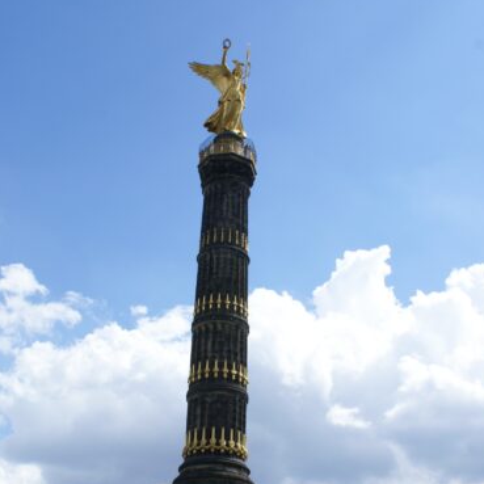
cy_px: 294
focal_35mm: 54
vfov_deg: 31.5
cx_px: 262
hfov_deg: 31.6
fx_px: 854
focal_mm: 26
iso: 100
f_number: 11
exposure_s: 1/200
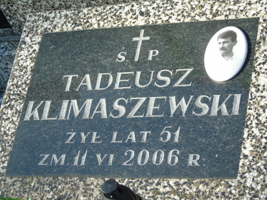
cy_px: 100
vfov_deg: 13.7
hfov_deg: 18.2
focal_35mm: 108
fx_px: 833
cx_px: 134
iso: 80
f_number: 4.4
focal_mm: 19
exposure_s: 1/200
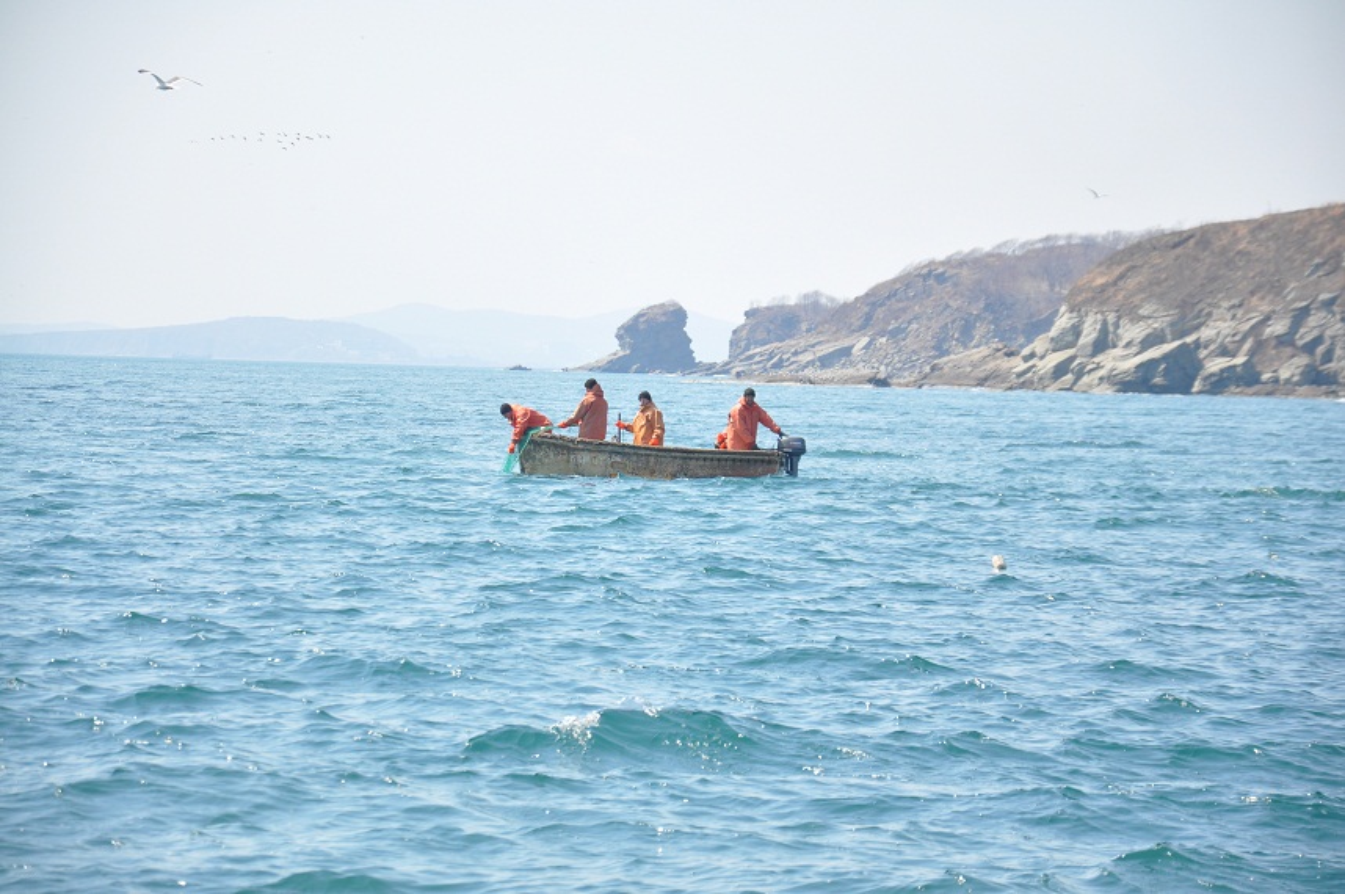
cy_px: 447
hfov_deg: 13.1
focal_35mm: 158
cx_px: 672
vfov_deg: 8.7
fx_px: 5878
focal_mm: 105
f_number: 9
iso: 400
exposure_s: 1/320
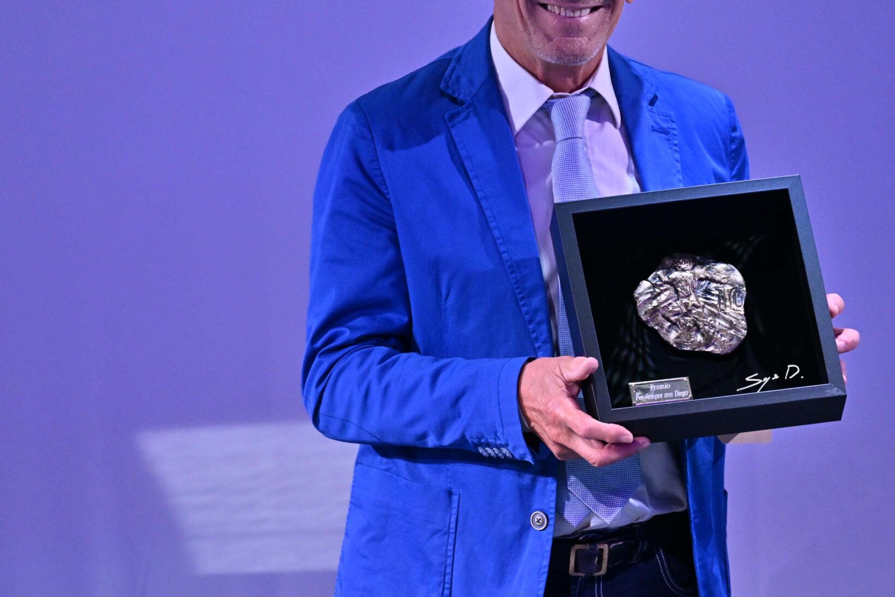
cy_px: 159
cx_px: 454
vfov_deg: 2.6
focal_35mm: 532
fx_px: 13226
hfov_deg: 3.9
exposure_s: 1/250
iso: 1600
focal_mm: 340
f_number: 5.3
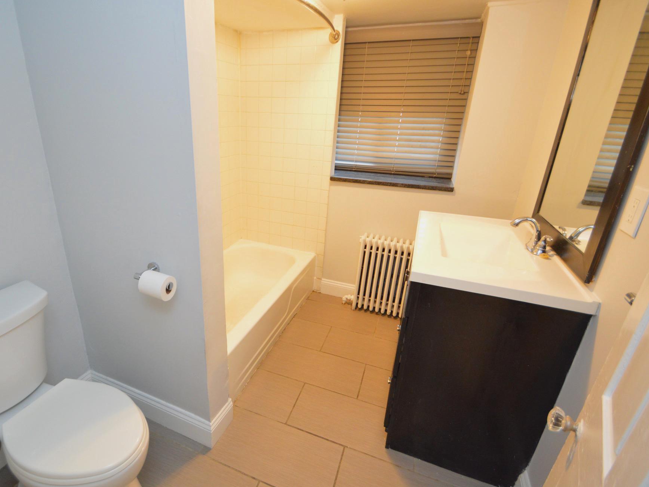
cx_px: 281
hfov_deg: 90.5
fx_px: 319
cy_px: 242
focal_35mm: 17
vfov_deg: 74.7
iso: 1250
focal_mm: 10
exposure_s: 1/60
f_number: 3.5
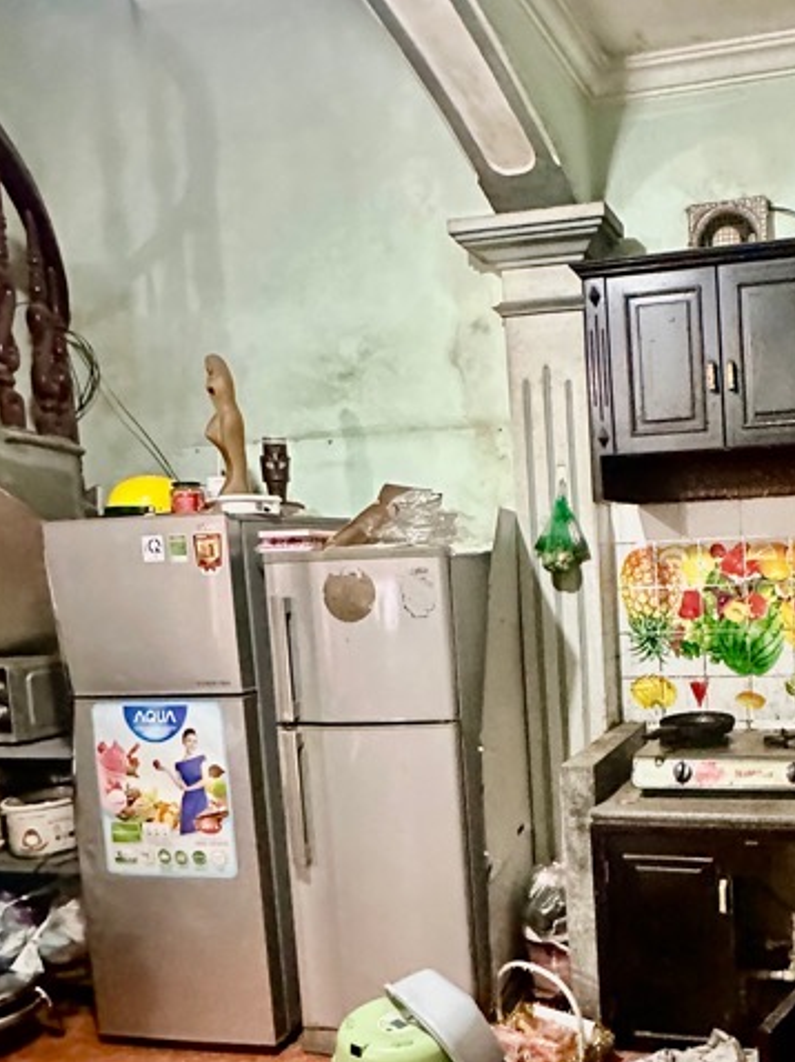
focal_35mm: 30
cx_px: 697
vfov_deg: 59.5
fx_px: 919
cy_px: 638
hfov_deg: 43.2
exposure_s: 1/50
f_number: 2.2
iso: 1250
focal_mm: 2.22
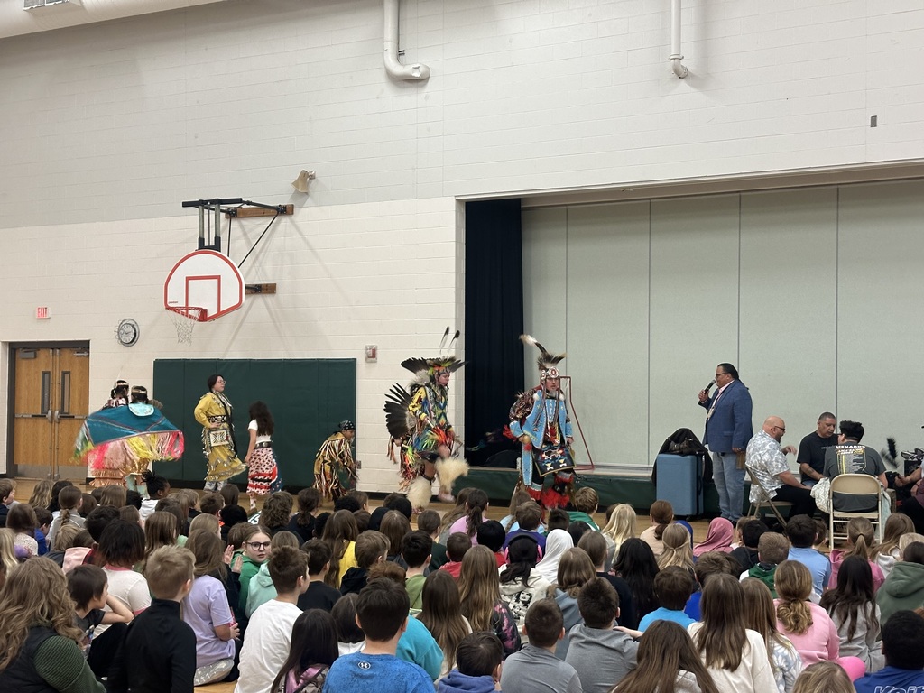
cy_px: 346
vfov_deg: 30.3
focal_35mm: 48
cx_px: 462
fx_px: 1281
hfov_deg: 39.7
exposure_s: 1/60
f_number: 1.78
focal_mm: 6.86
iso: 200
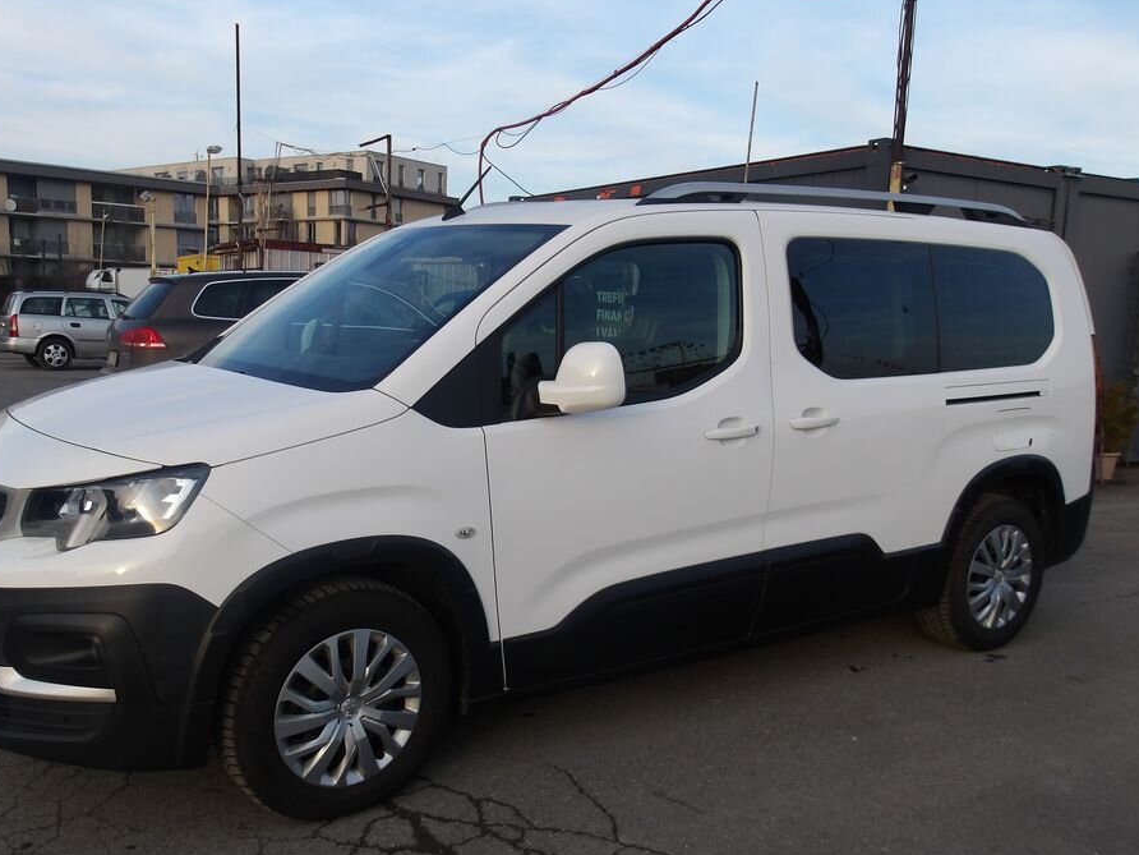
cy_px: 479
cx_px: 493
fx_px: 1020
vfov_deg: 45.4
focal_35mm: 31
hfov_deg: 58.1
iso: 100
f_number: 3
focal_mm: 4.9
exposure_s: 1/411
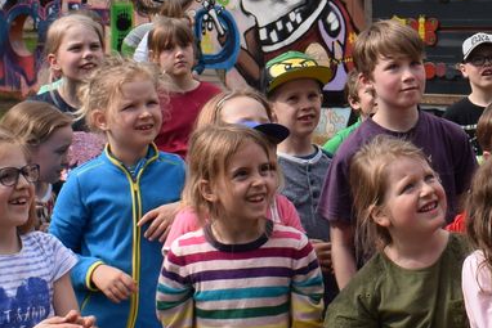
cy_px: 6
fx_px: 1545
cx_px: 473
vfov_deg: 12.0
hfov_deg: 17.7
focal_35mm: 113
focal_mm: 18
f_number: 9
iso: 200
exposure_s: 1/320
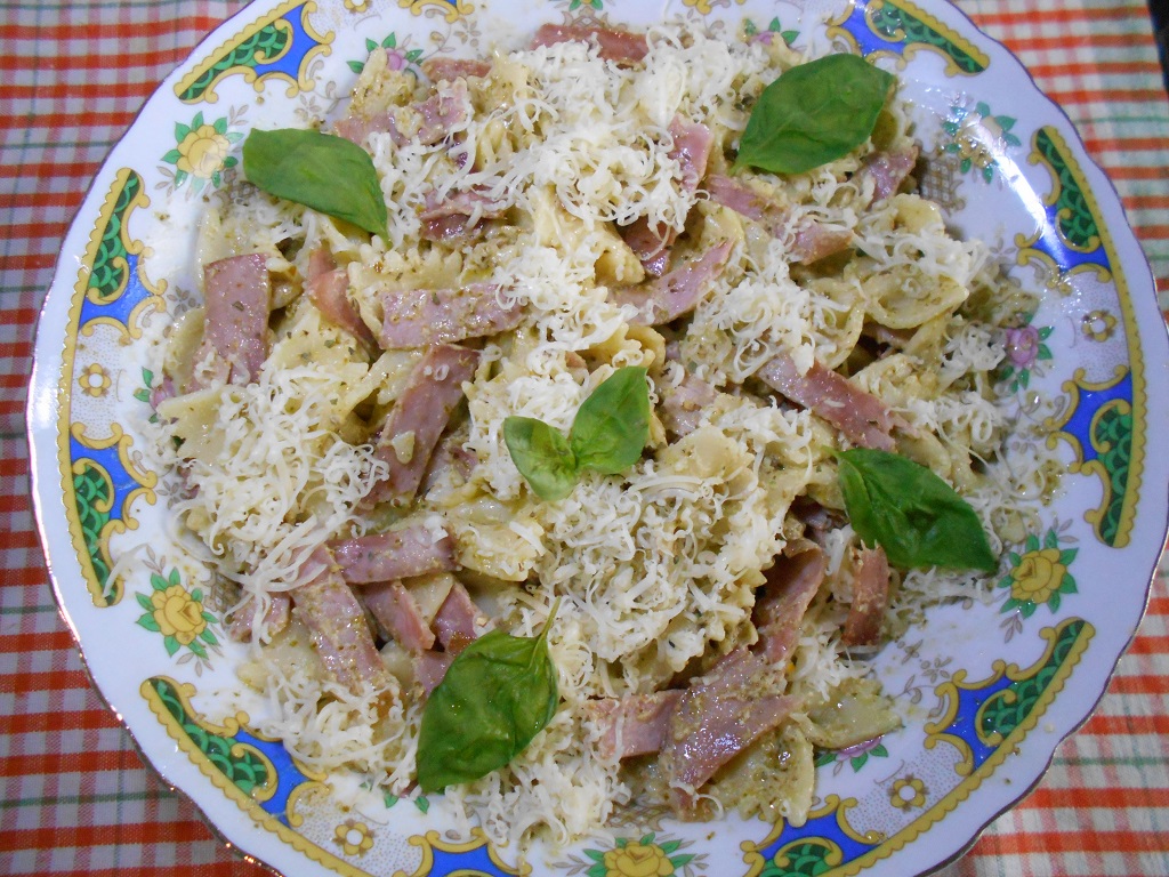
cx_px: 584
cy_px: 438
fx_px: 878
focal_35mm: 26
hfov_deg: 67.3
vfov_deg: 53.1
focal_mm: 4.6
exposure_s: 1/80
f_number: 3.2
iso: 800
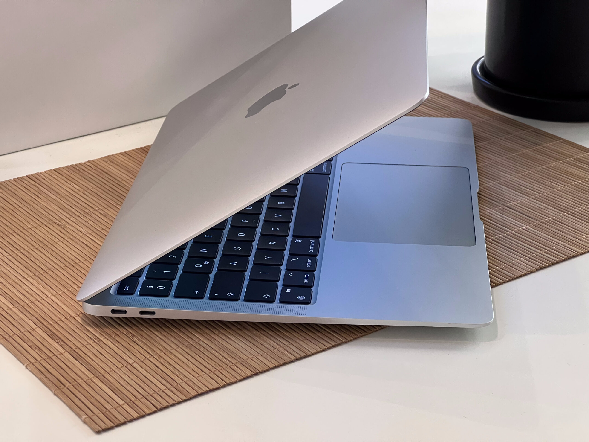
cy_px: 221
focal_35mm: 77
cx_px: 294
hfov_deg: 25.3
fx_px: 1310
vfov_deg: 19.1
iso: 320
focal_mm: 9
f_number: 2.8
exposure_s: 1/60
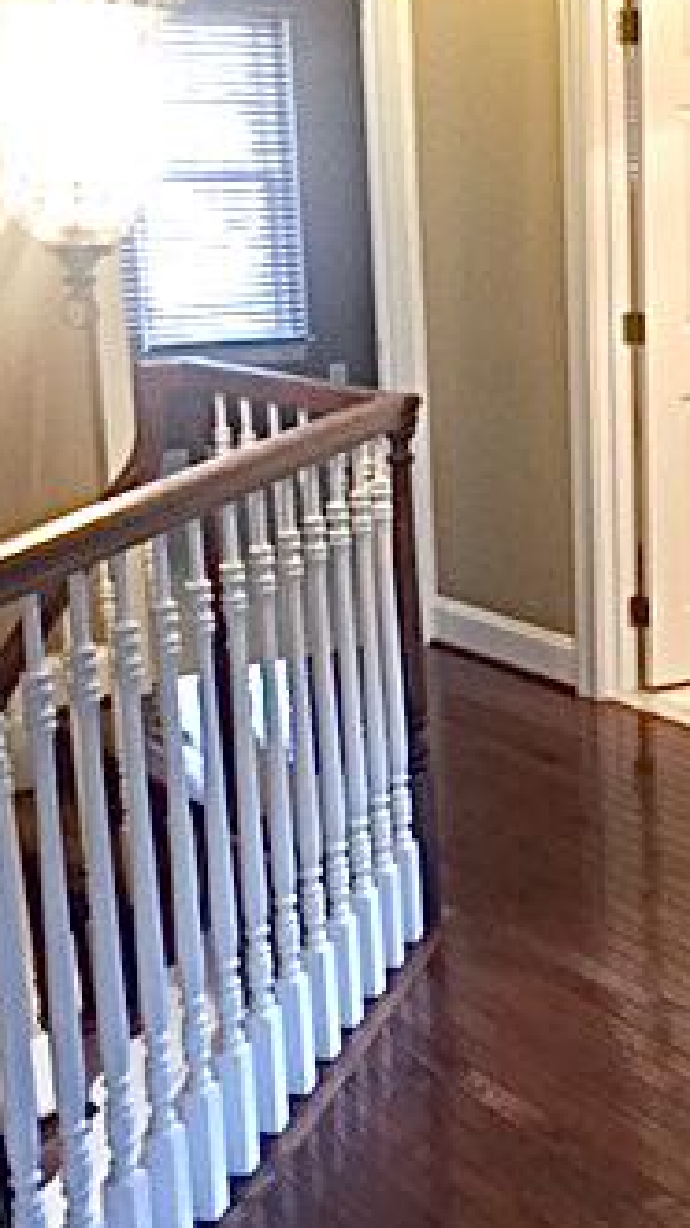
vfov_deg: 34.3
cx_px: 757
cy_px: 538
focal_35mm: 61
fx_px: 1986
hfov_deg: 18.9
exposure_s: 1/30
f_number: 2.2
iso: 160
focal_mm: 4.15
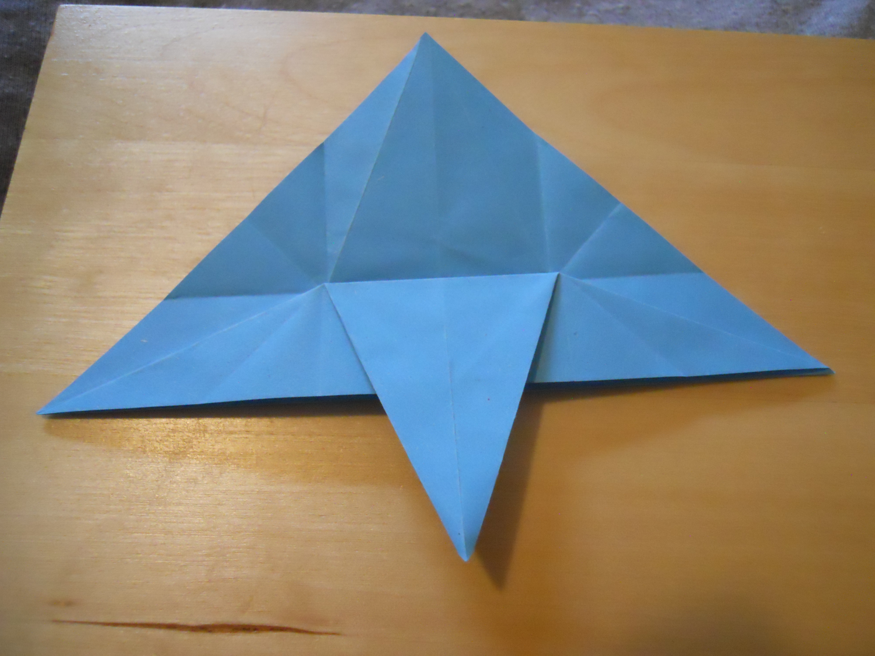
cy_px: 328
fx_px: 708
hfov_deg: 63.4
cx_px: 438
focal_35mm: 28
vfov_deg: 49.7
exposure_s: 1/60
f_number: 2.7
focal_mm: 5
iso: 800
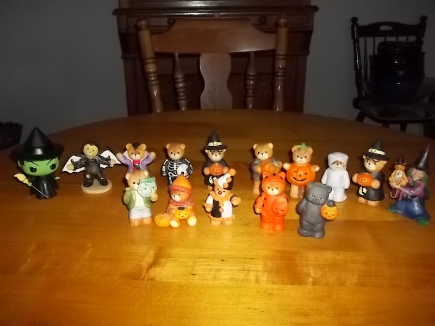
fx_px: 402
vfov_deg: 44.2
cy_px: 163
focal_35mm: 32
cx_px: 218
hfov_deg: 56.8
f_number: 2.9
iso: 250
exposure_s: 1/30
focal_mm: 5.7
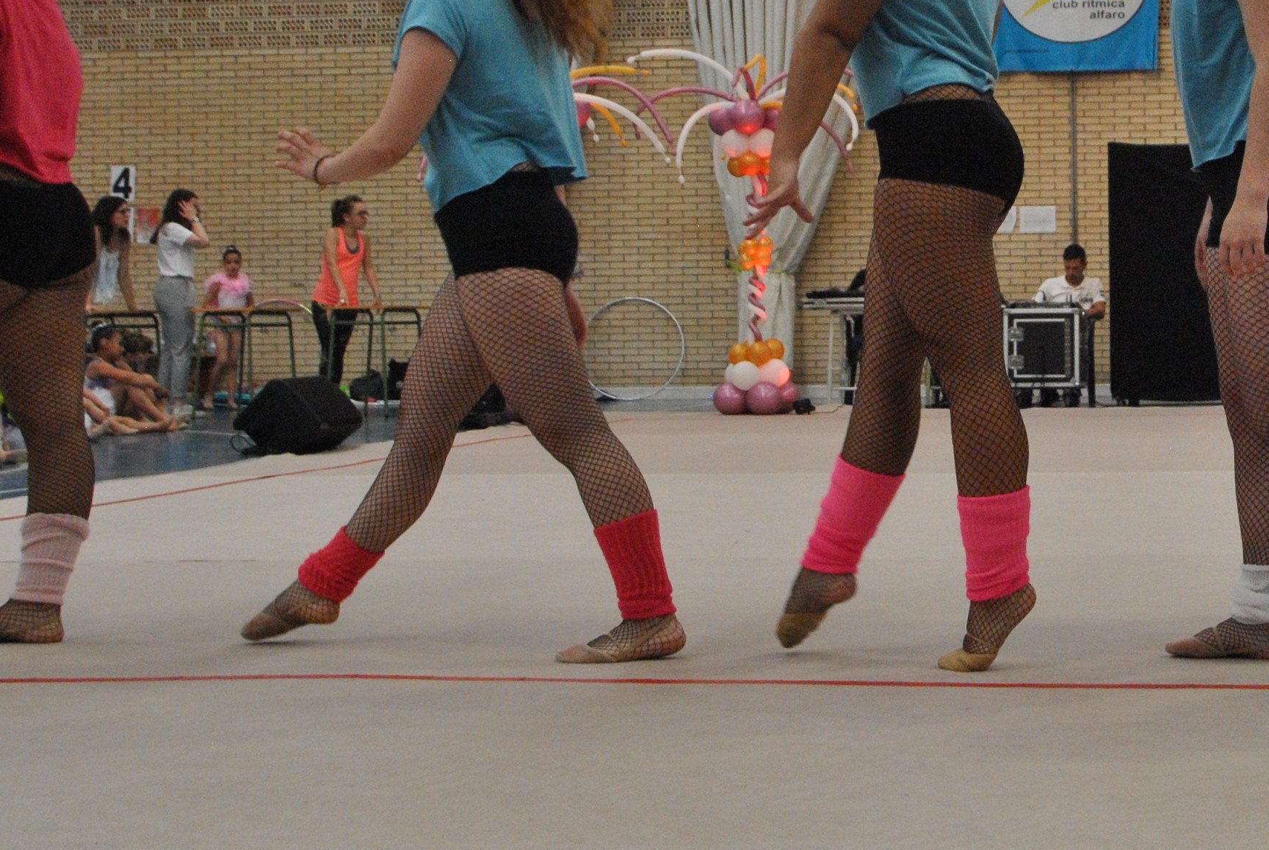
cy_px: 112
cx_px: 1036
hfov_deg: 27.1
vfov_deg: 18.5
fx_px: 2577
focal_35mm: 73
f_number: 6.3
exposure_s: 1/160
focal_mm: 22
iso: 800
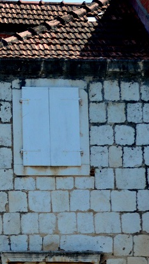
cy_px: 195
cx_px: -152
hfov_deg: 4.5
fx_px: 1861
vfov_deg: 8.1
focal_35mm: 265
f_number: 4.5
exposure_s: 1/8000
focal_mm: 70
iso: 1000
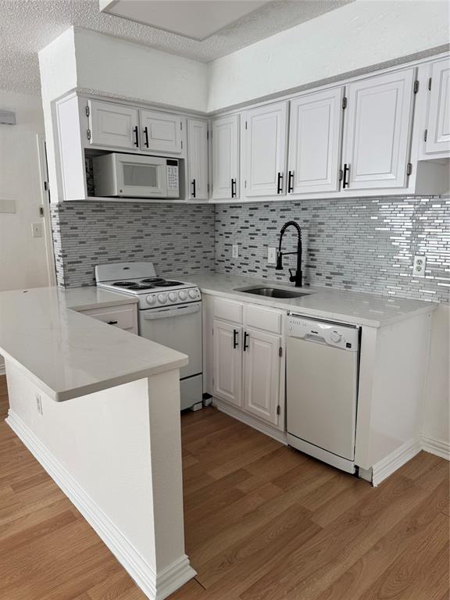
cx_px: 225
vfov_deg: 71.6
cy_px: 300
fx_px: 416
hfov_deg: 56.8
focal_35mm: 24
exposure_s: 1/121
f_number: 1.78
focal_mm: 6.76
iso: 80
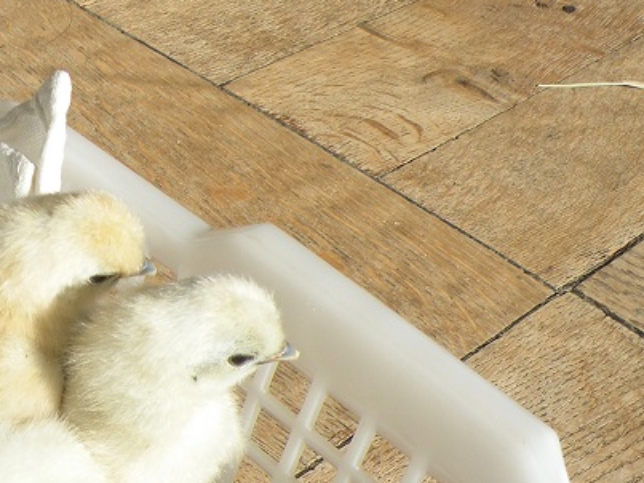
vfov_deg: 20.7
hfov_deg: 27.3
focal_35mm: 67
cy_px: 555
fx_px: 1246
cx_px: -3
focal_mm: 4.7
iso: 64
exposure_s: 1/1000
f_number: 2.8
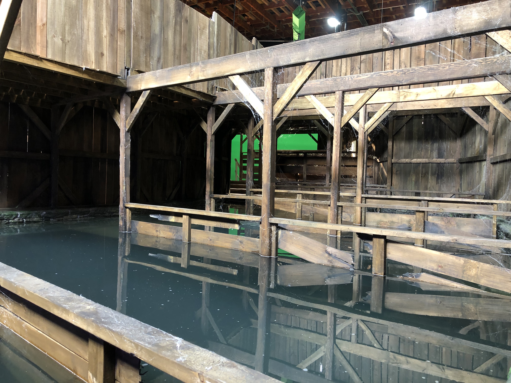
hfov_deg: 63.4
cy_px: 192
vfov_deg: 49.7
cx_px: 256
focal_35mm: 28
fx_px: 413
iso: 40
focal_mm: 4
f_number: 1.8
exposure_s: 1/15
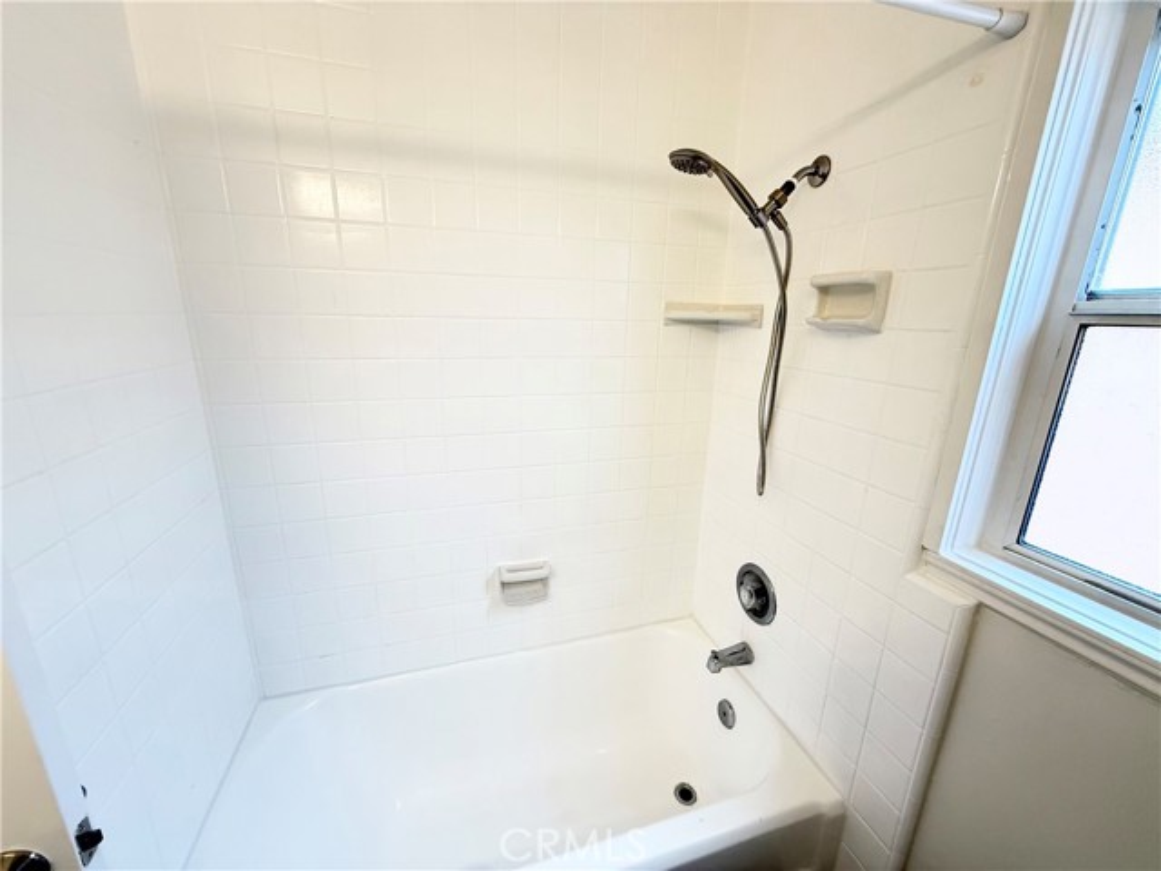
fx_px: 470
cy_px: 436
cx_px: 580
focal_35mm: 14
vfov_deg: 85.7
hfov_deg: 102.1
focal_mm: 2.22
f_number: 2.2
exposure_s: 1/120
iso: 200
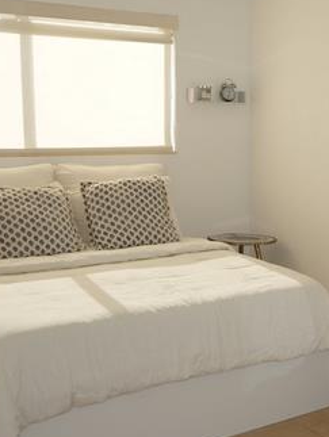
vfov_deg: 33.7
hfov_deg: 23.5
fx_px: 721
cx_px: 397
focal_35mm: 57
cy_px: 209
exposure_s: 1/80
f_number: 4.5
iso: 100
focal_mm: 16
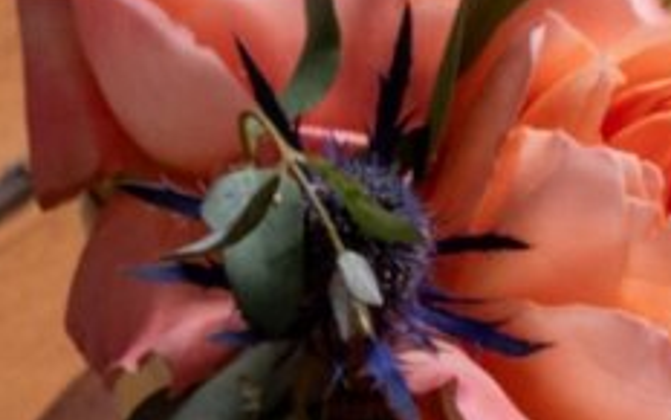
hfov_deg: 6.8
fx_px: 5596
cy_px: 1700
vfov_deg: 4.0
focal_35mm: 306
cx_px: 899
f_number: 20
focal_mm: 58
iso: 1000
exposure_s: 1/30
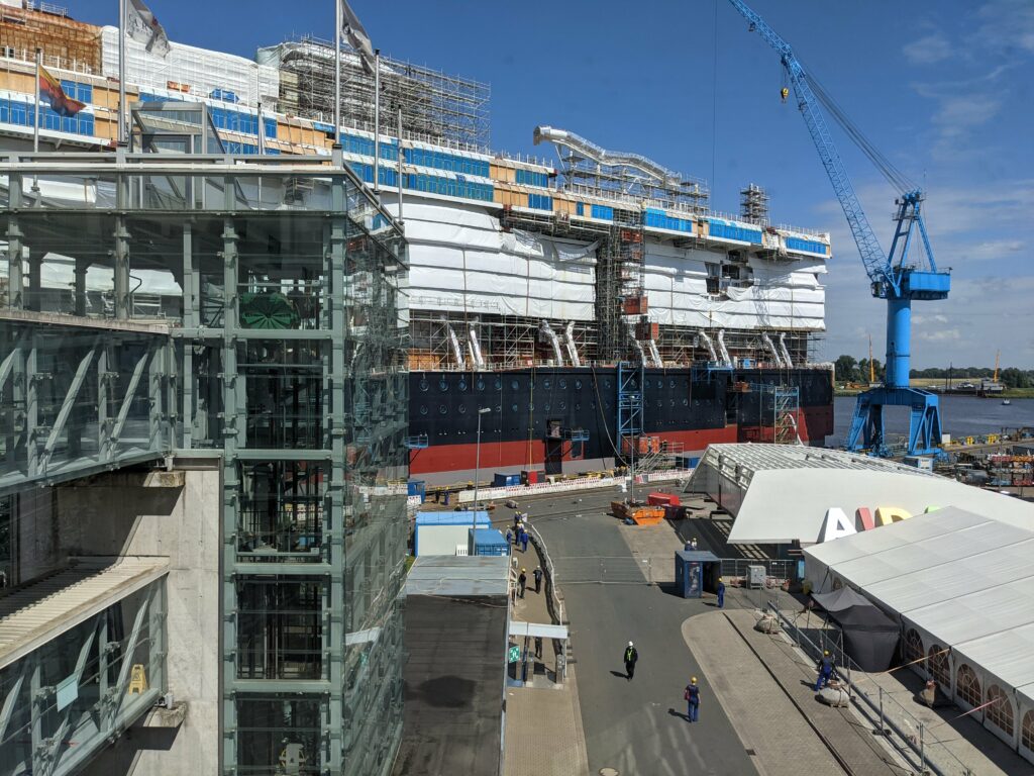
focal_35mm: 27
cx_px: 517
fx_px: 807
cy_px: 388
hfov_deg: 65.3
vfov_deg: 51.4
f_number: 1.73
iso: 63
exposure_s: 1/7812
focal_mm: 4.38
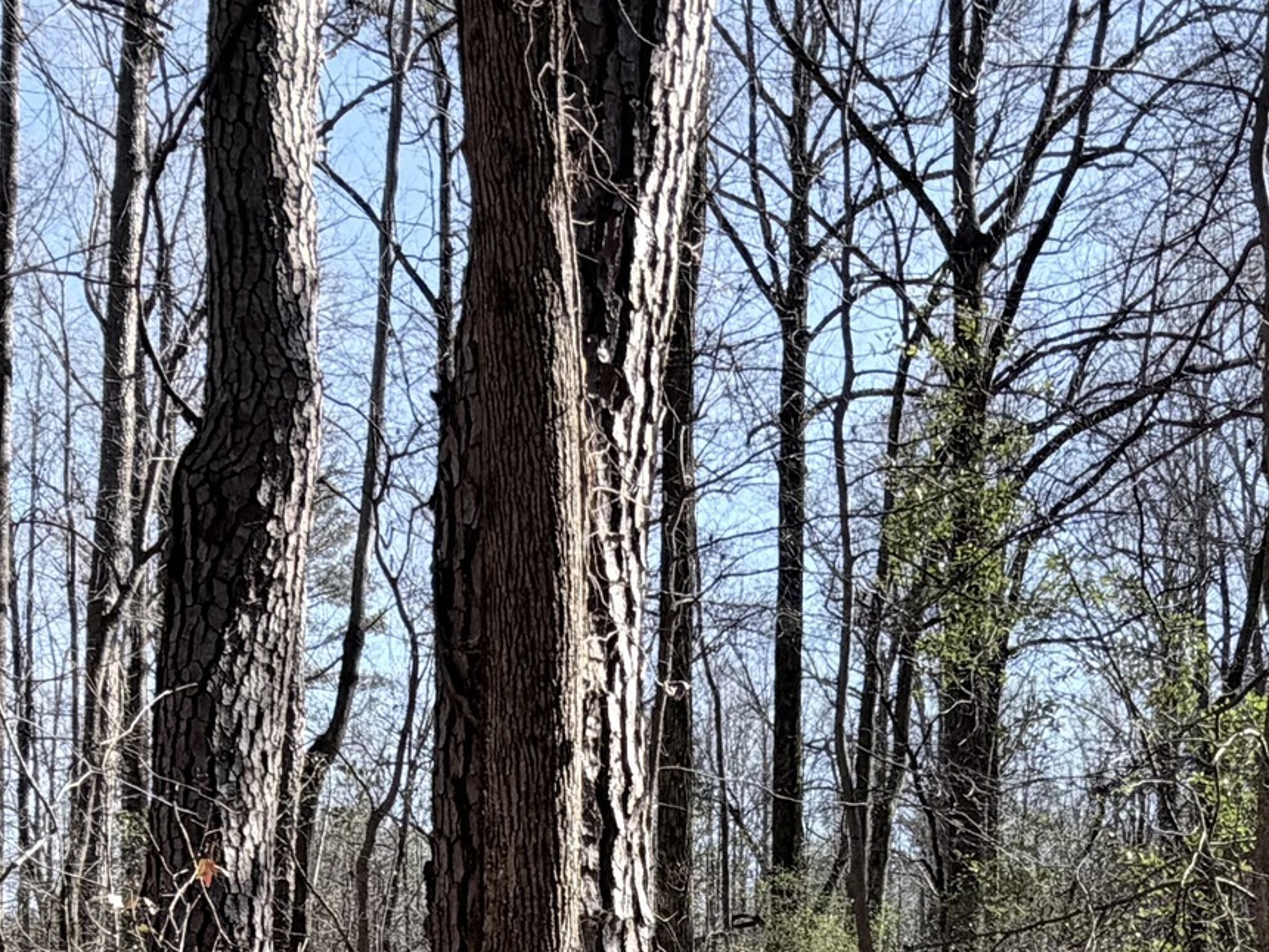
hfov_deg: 38.1
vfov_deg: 26.3
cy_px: 1101
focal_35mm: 50
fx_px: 1833
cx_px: 711
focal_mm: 2.22
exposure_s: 1/502
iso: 50
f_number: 2.2
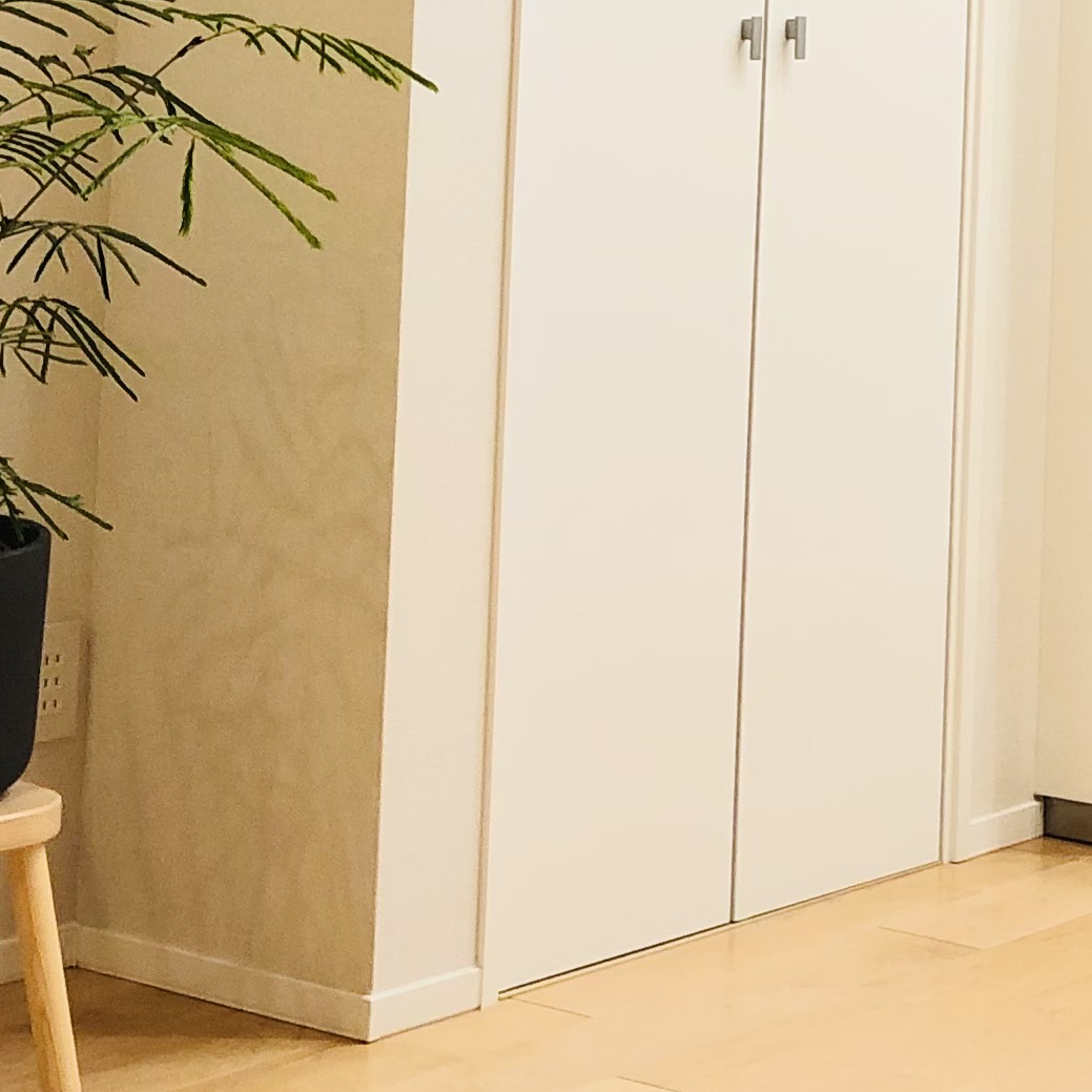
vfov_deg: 17.3
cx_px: 1497
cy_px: -215
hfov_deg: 16.9
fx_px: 3426
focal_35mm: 96
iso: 40
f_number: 1.8
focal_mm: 3.99
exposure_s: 1/20
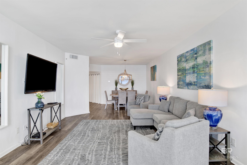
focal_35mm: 19
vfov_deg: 64.6
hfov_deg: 86.9
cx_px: 124
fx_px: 130
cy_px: 82
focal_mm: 19
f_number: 11
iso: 200
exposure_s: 1/8
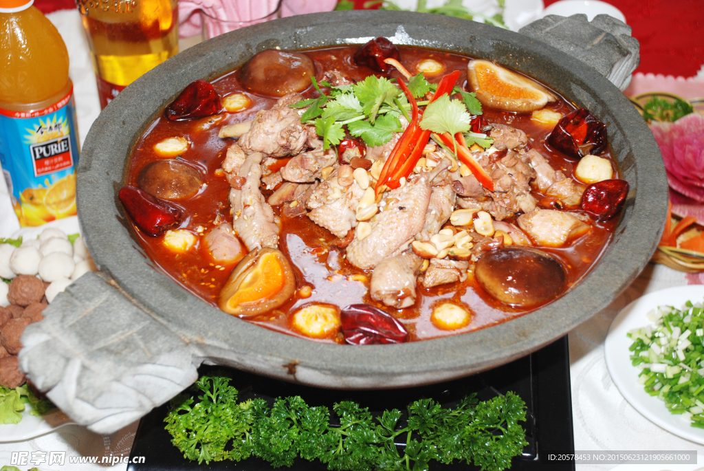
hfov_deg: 30.5
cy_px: 236
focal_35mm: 66
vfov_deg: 20.7
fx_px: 1292
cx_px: 352
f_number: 4.8
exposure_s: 1/60
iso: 200
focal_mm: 44
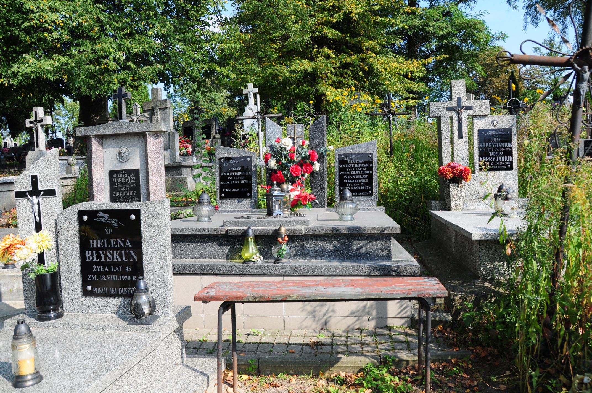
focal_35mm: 27
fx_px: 443
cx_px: 296
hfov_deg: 67.4
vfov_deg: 47.8
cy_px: 196
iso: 250
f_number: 7.1
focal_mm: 18
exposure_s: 1/320
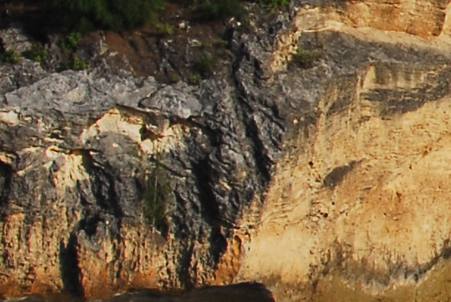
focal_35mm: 332
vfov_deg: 4.2
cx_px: 859
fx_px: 4167
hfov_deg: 6.1
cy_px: 147
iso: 200
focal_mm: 35
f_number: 10
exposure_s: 1/400
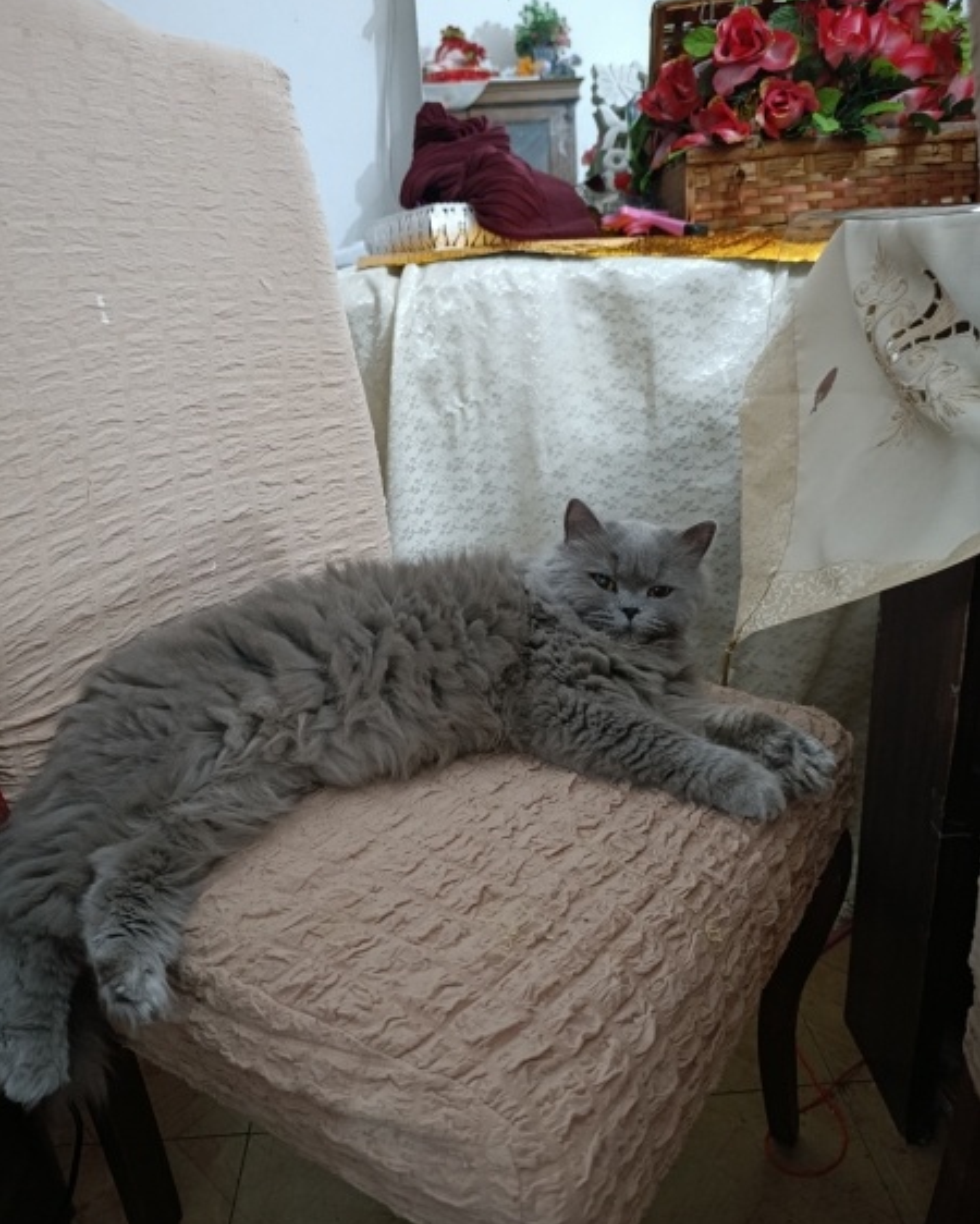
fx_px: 870
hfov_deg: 58.8
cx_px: 490
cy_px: 616
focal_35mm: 24
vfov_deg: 70.3
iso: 3994
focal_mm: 6.11
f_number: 1.65
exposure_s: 1/25
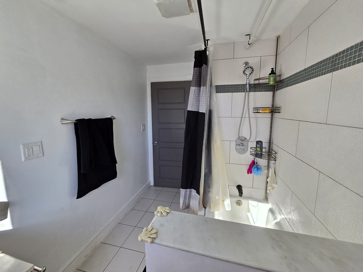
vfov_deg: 89.9
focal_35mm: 13
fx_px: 136
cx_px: 182
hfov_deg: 106.2
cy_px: 136
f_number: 2.2
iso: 200
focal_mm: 2.2
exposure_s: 1/359
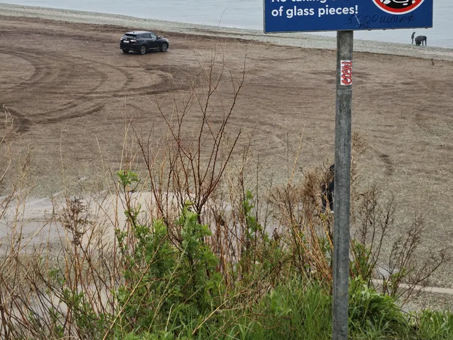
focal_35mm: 90
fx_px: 1178
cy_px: 62
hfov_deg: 21.8
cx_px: 191
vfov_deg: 16.3
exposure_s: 1/699
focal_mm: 6.55
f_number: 1.62
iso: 50
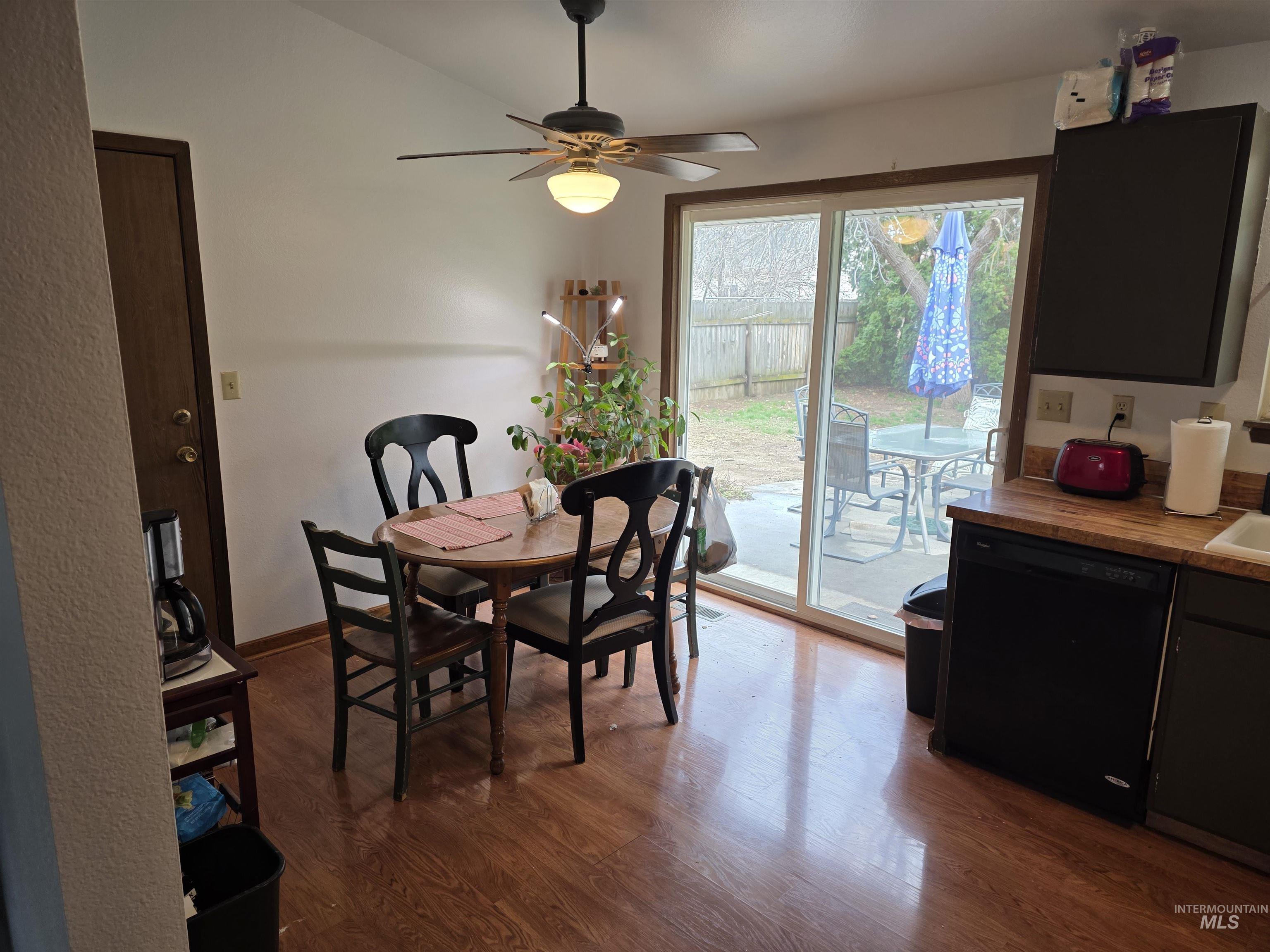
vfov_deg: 58.9
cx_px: 635
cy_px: 476
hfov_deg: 73.9
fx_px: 844
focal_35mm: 23
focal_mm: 6.3
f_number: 1.7
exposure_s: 1/120
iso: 100
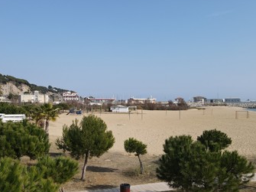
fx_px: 244
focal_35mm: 33
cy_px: 108
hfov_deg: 55.3
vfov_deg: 42.8
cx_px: 121
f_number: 2.8
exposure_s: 1/800
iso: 100
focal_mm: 4.5
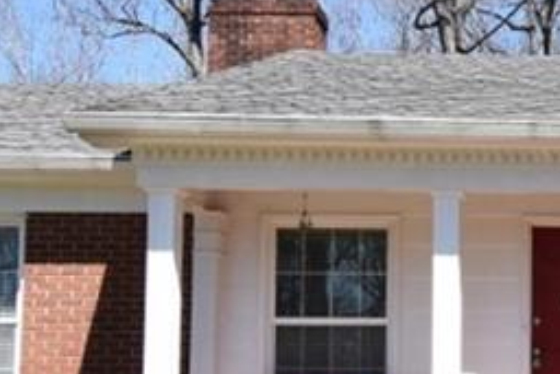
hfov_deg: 27.5
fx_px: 1027
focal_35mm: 66
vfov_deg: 20.2
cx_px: 641
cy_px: 339
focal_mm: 11
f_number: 8
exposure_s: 1/500
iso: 400
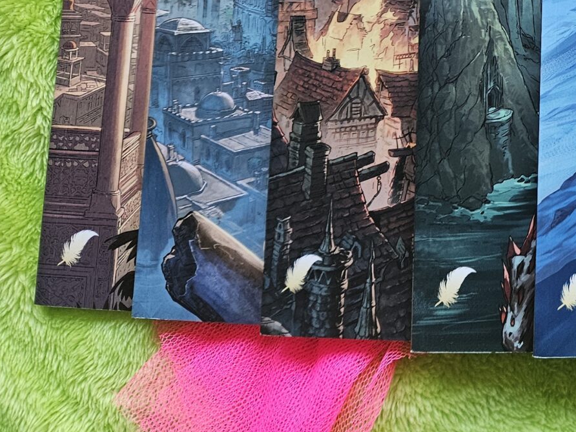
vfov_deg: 20.9
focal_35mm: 66
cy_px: -75
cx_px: 770
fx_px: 1098
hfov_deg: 25.0
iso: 125
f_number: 1.8
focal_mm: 5.4
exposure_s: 1/101
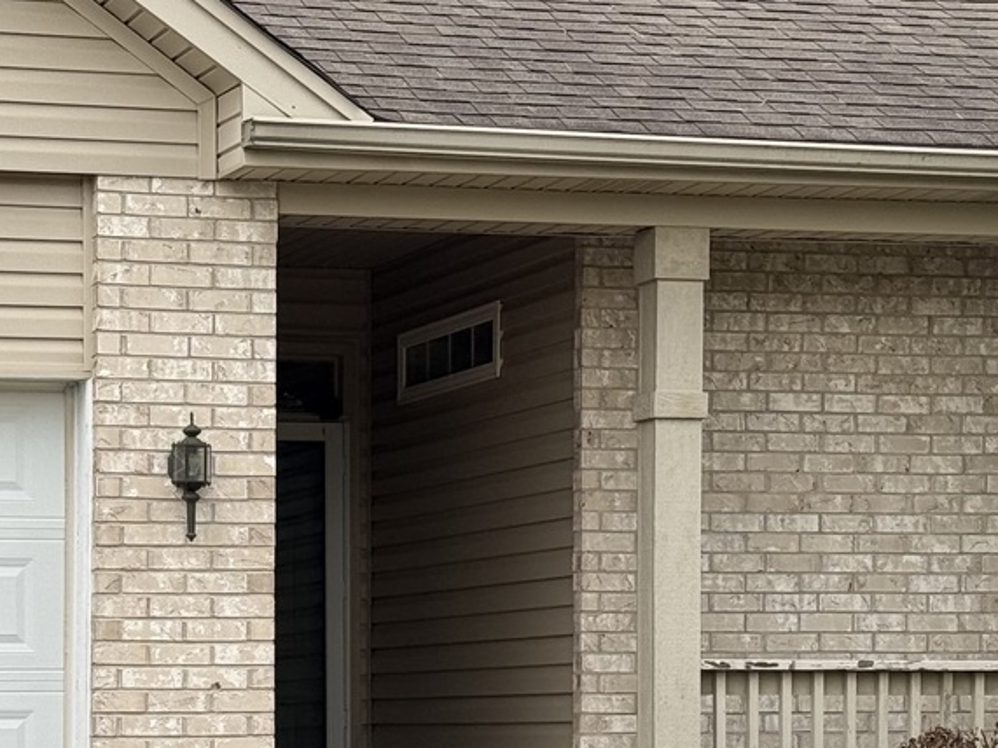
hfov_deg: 16.2
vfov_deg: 12.1
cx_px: 199
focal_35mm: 121
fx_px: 3488
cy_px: 807
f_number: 1.78
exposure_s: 1/499
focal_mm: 6.76
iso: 64
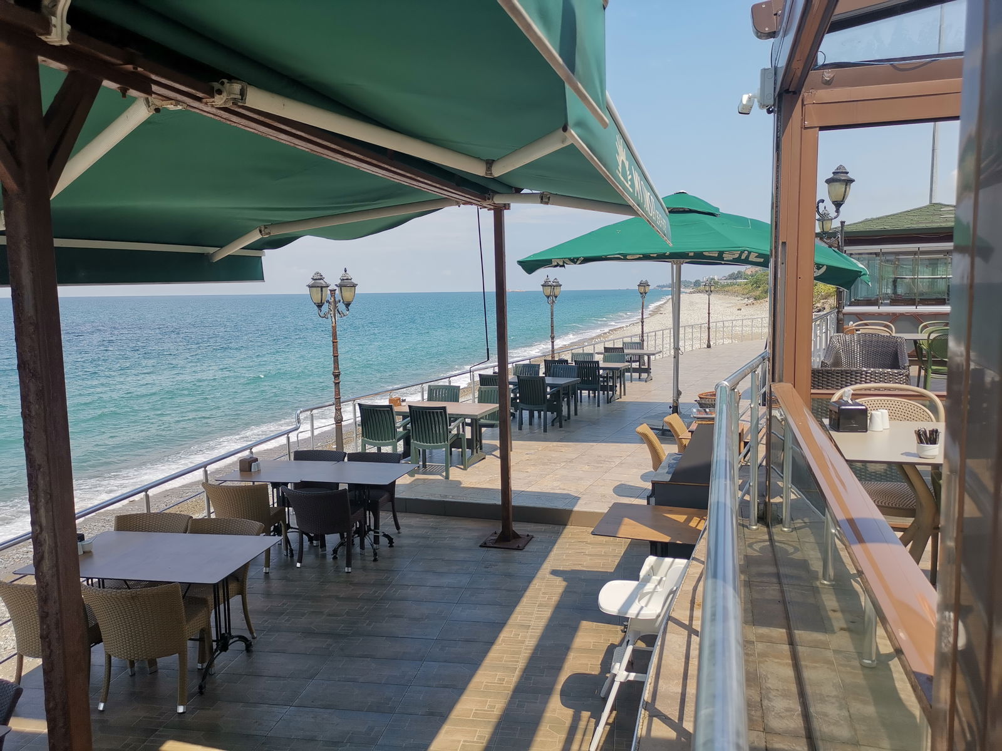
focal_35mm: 27
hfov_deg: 65.3
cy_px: 376
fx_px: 782
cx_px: 501
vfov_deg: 51.4
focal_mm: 5.58
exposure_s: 1/2564
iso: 50
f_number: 1.8
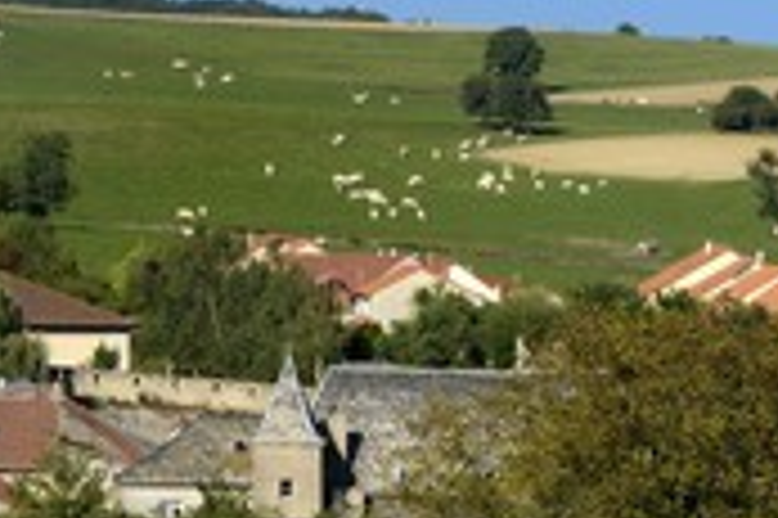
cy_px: 266
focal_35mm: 352
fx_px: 7600
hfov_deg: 5.9
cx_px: 418
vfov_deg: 3.9
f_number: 11
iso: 200
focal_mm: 145
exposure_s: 1/200
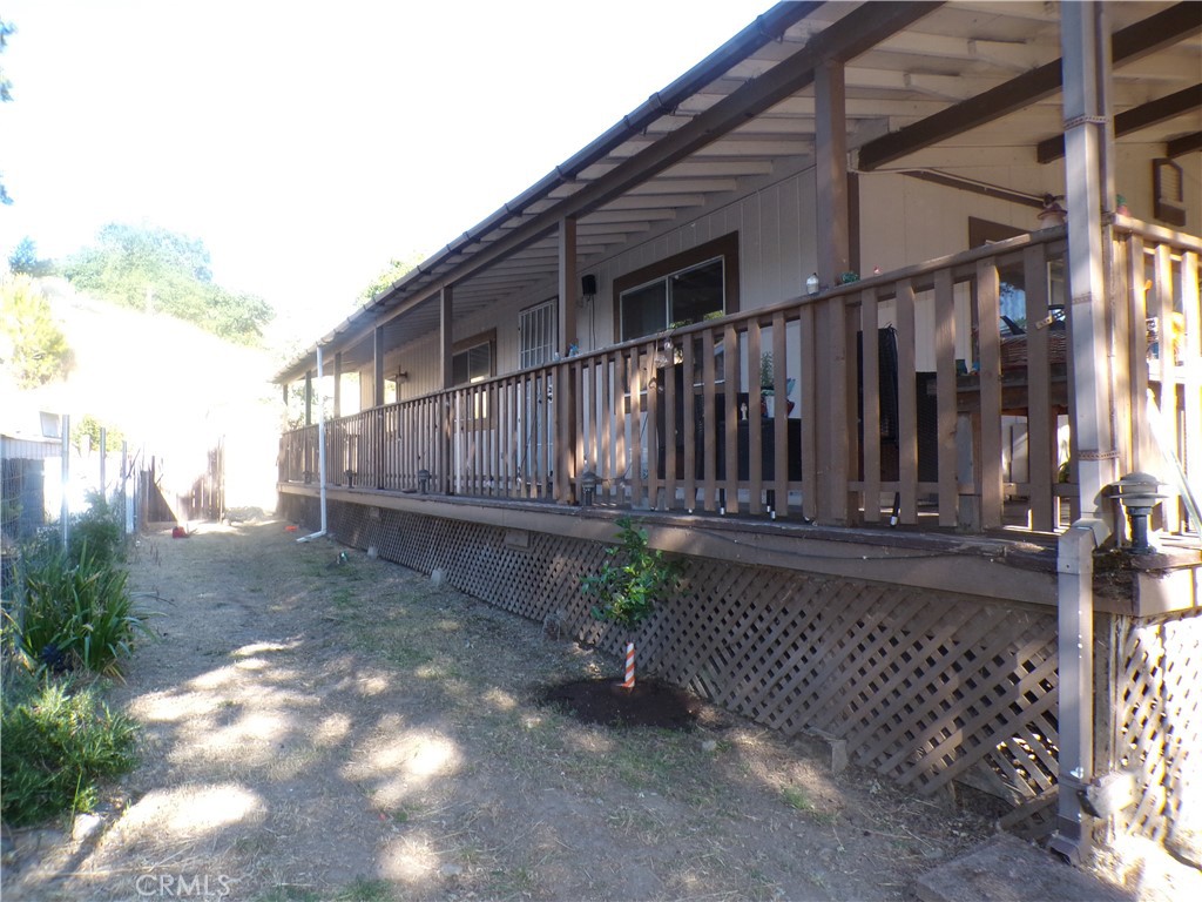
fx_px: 833
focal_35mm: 24
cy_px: 451
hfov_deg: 71.6
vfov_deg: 56.8
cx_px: 601
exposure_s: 1/120
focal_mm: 4.3
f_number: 4.4
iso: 200
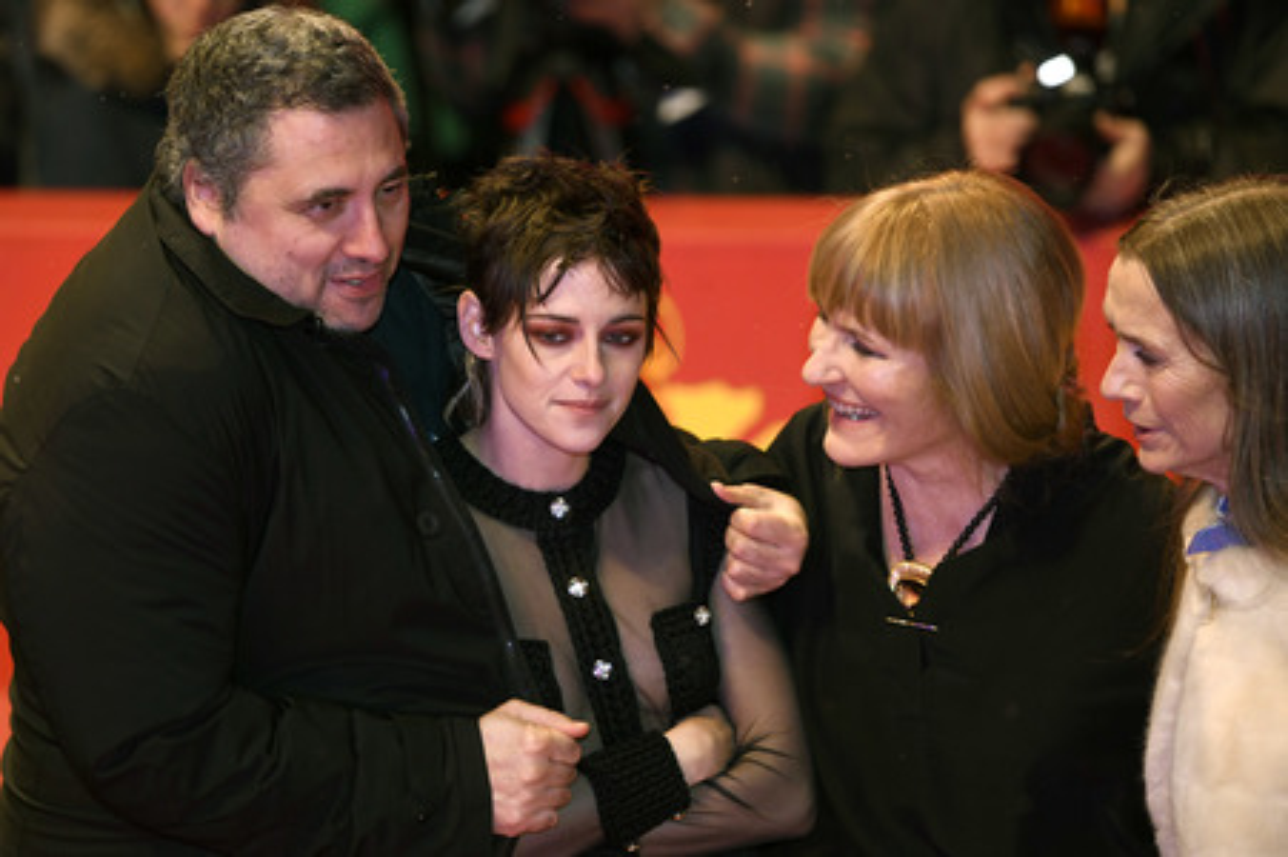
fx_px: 6078
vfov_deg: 8.1
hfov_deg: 12.1
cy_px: 428
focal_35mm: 170
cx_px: 644
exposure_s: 1/400
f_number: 3.2
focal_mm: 170
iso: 1250
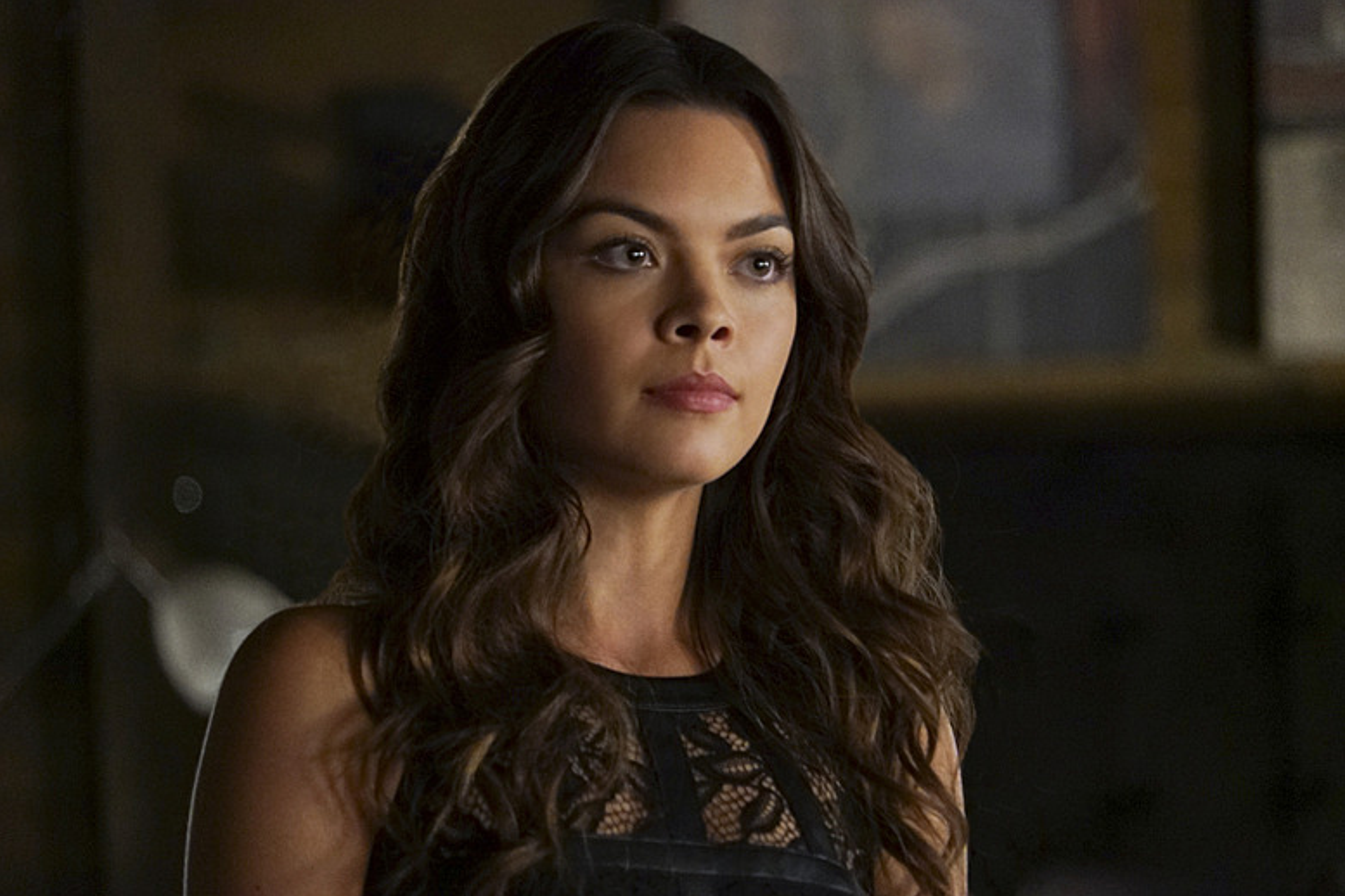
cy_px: 448
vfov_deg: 5.7
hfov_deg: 8.5
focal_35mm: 241
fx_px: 9003
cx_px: 673
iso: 10000
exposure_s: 1/50
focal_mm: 240
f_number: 6.3
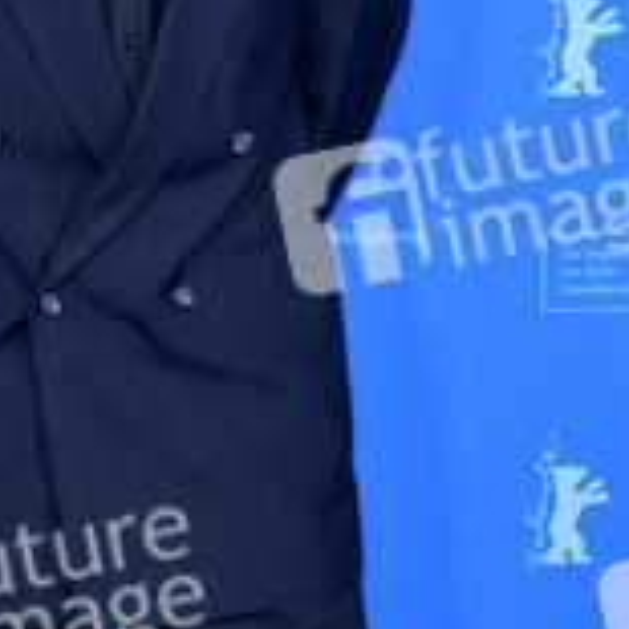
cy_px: -4
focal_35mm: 153
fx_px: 3145
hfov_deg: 11.4
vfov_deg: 11.3
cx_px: 114
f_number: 5.6
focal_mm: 70
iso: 1600
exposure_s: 1/160
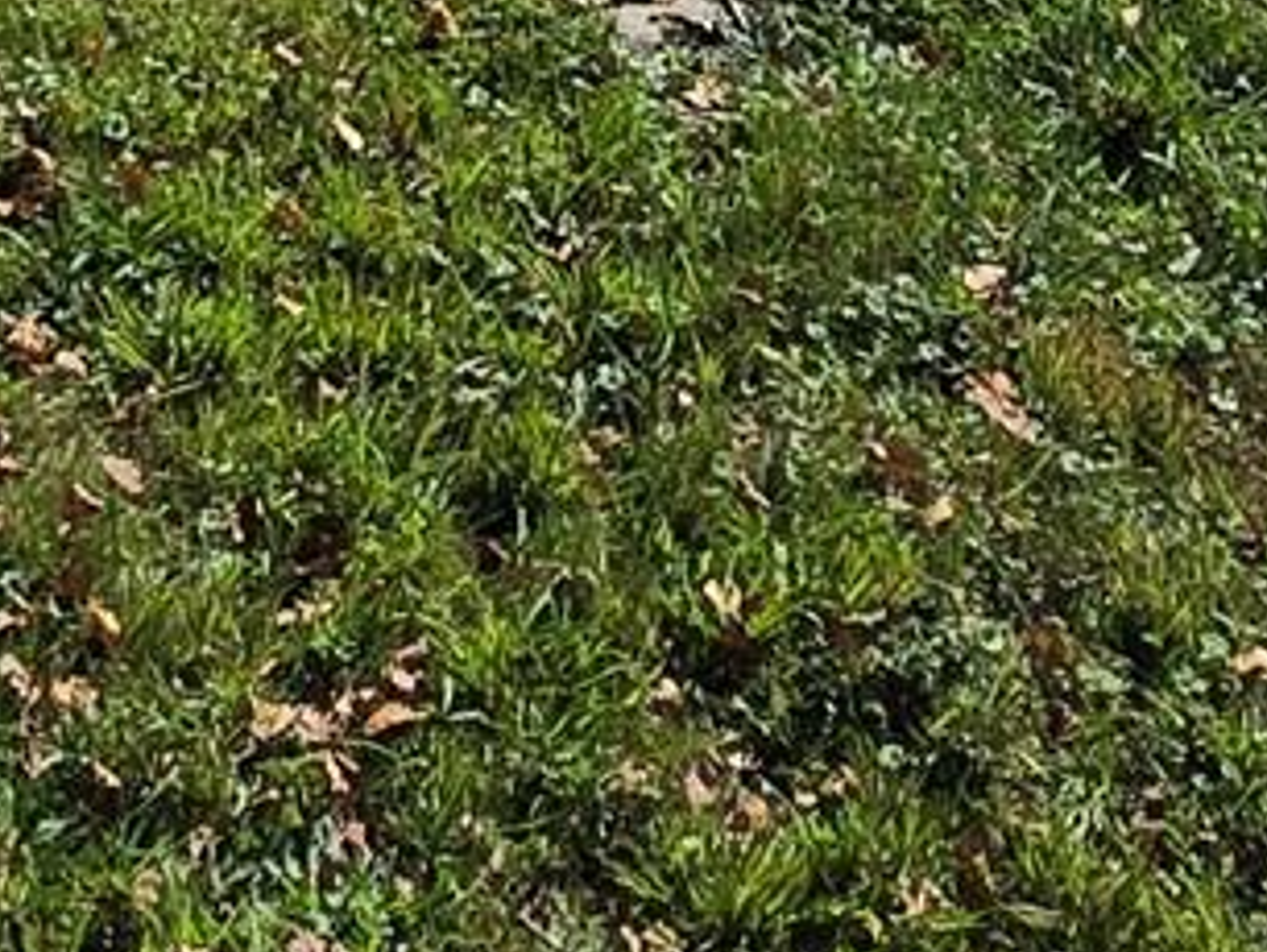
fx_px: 3187
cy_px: -1407
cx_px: 170
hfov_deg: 22.0
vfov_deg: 12.7
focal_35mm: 87
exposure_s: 1/3427
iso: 50
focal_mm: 2.2
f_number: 2.2
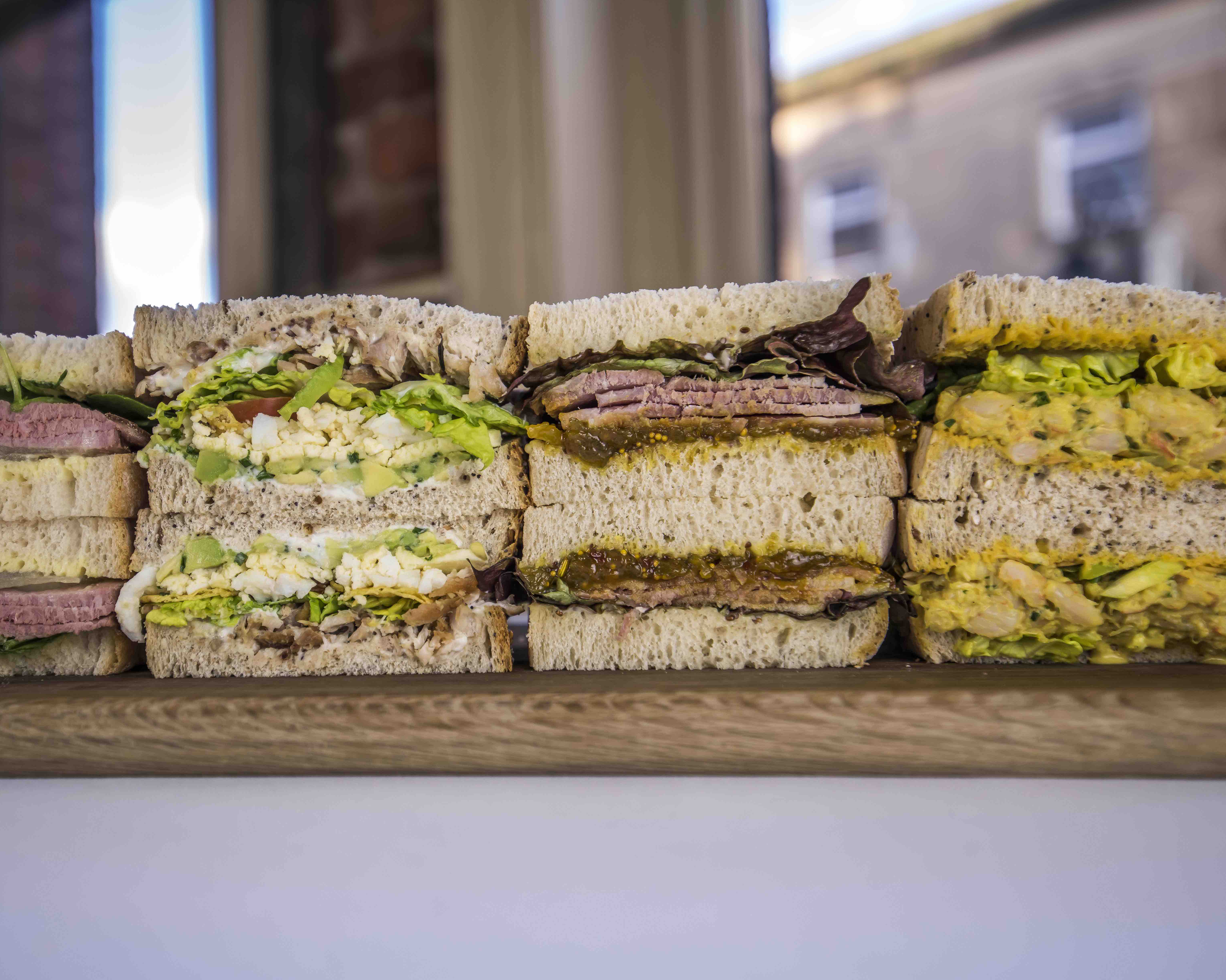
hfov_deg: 52.6
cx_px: 517
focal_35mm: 34
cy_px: 490
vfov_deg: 43.4
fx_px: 1234
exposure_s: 1/320
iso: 400
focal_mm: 30
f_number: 2.8
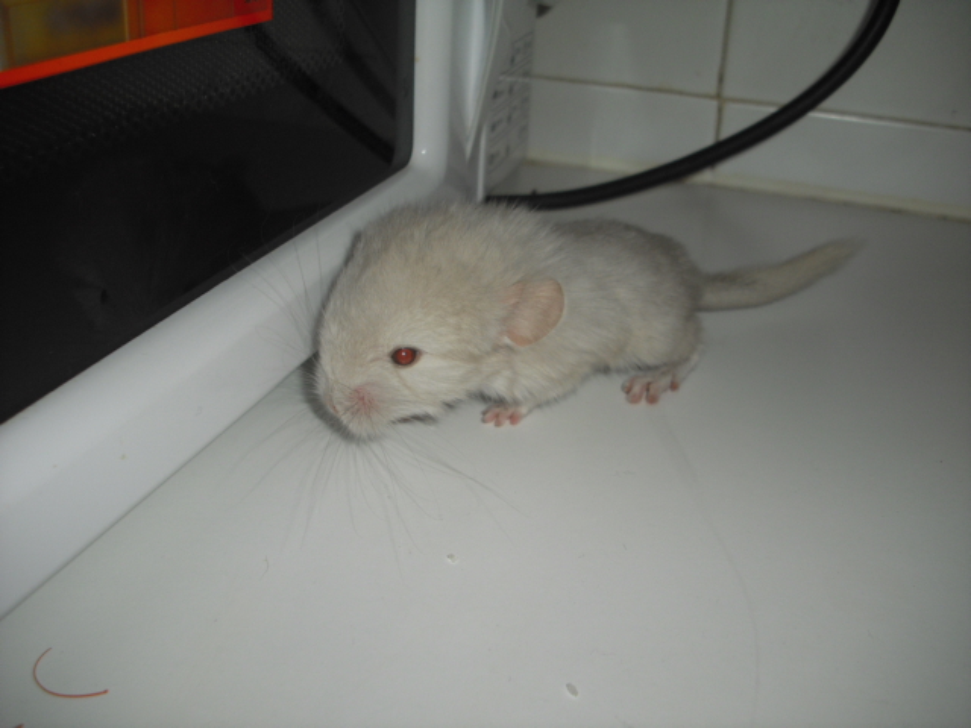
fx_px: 1066
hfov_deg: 49.0
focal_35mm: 38
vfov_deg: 37.7
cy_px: 364
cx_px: 486
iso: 100
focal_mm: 6.2
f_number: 5.6
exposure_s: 1/60
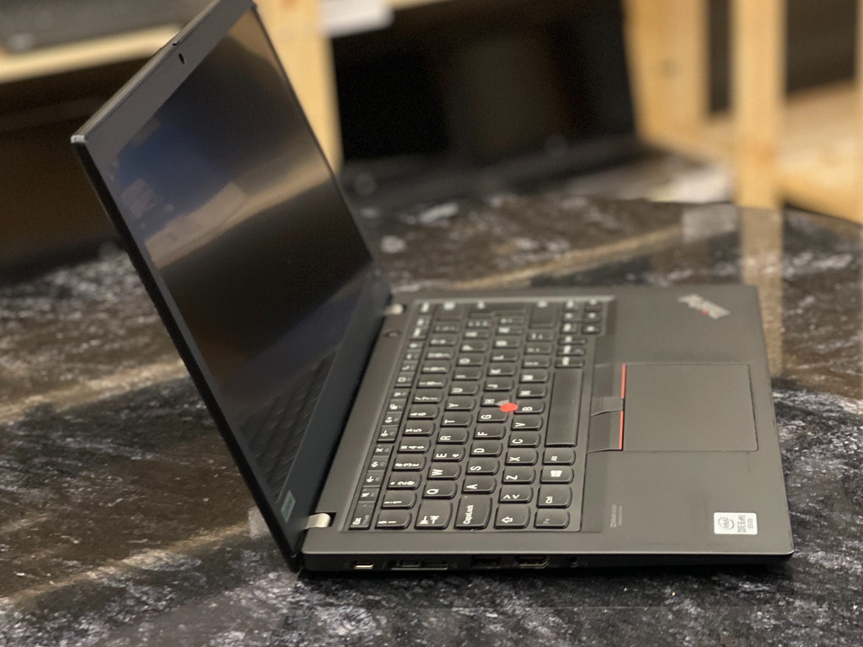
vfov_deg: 20.7
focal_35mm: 71
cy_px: 298
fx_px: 1770
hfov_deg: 27.4
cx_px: 468
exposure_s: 1/40
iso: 320
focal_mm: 7.5
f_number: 2.2
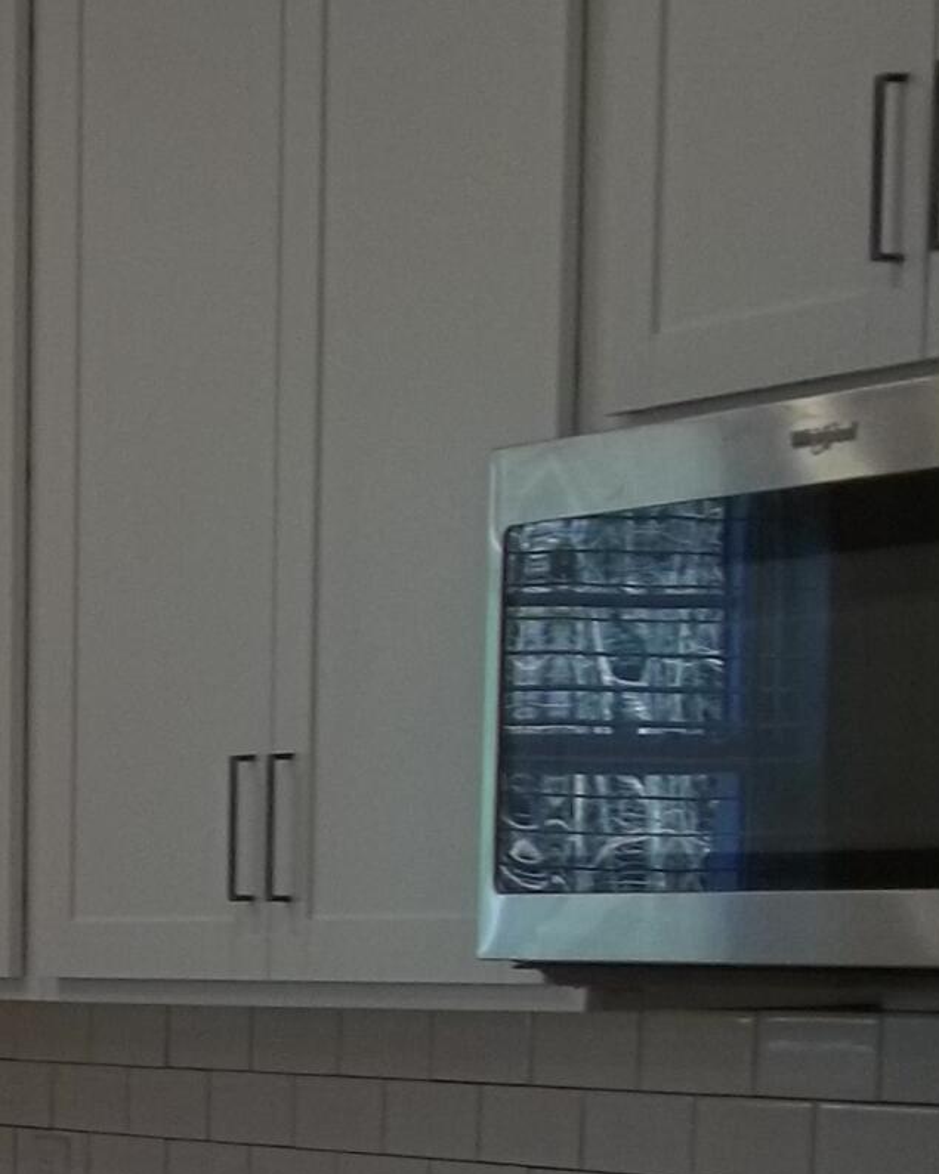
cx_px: -1153
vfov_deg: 15.6
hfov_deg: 11.3
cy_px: 1496
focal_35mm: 118
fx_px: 4100
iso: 64
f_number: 2.9
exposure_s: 1/60
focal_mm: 5.7
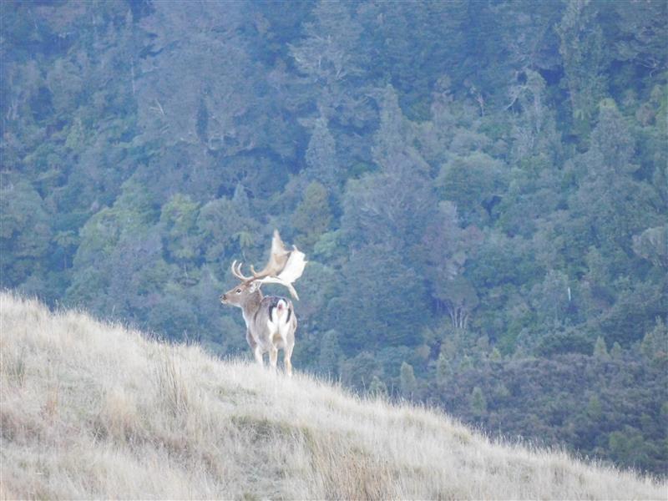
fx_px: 9649
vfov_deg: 3.0
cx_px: 334
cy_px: 250
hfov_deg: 4.0
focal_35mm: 500
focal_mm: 90
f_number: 6.5
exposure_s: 1/40
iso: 800
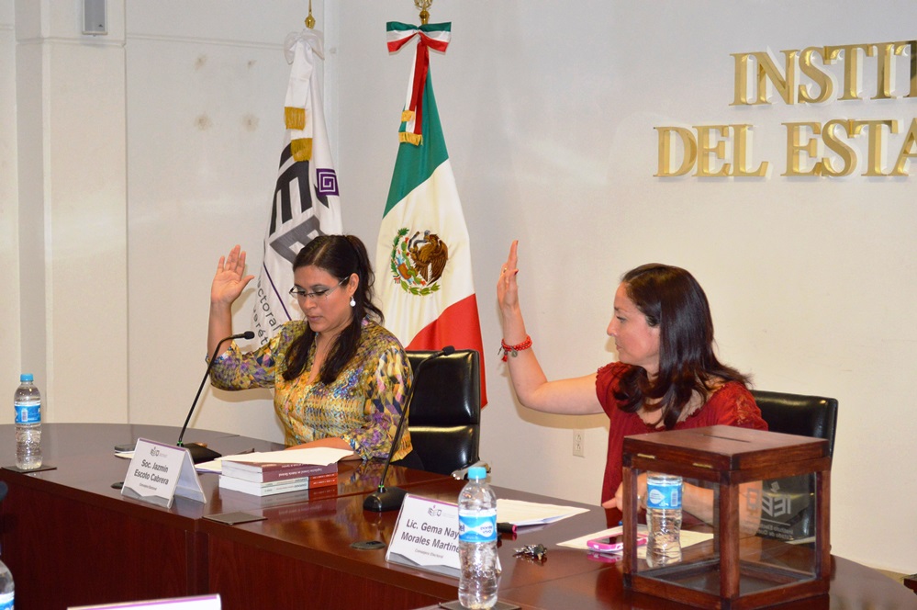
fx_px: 1679
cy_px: 305
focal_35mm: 66
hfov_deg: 30.5
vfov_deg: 20.6
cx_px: 458
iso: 900
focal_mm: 44
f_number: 5.3
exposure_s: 1/60
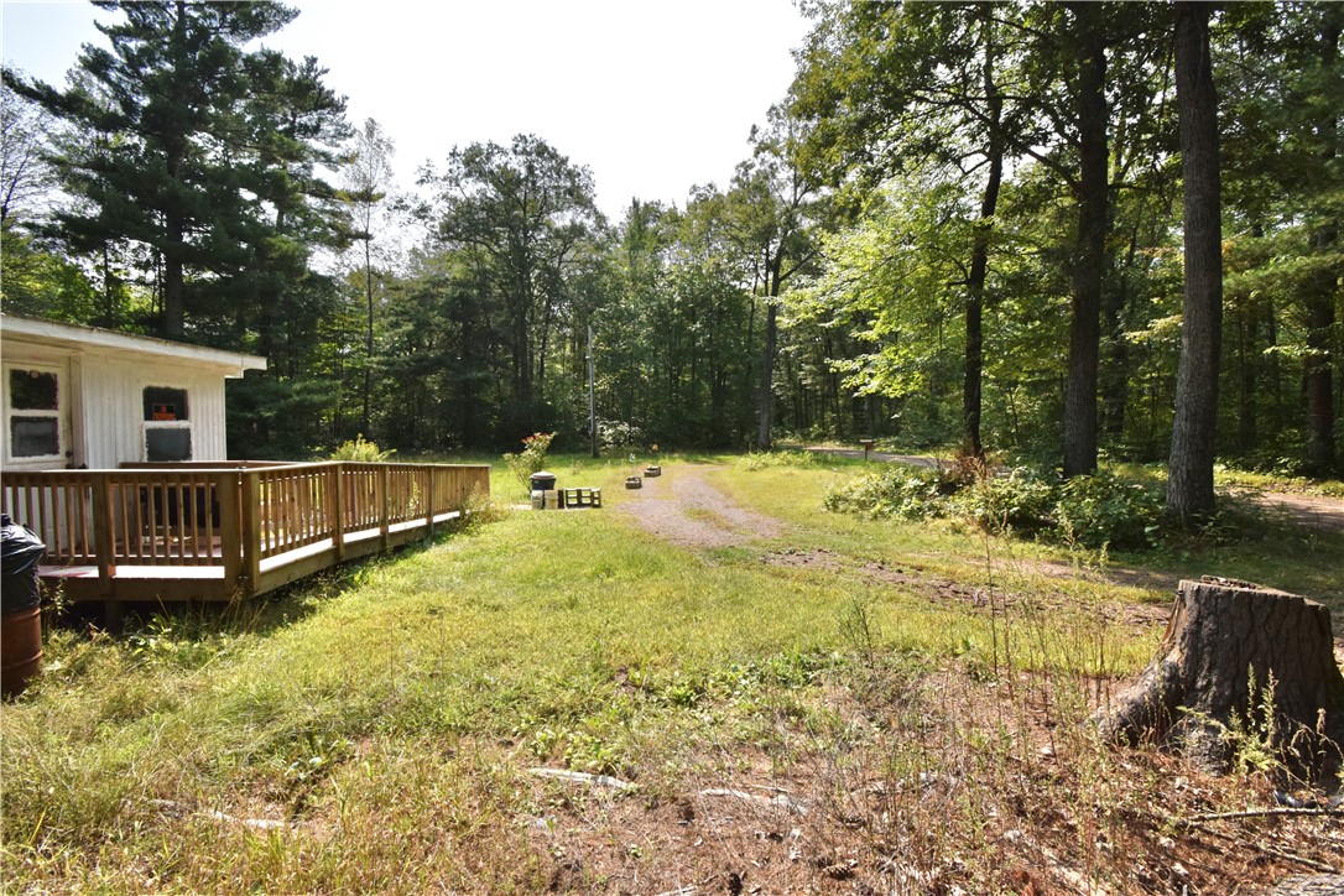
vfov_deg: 77.3
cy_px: 448
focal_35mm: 15
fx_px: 560
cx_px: 672
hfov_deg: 100.4
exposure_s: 1/640
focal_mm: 10
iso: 800
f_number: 13
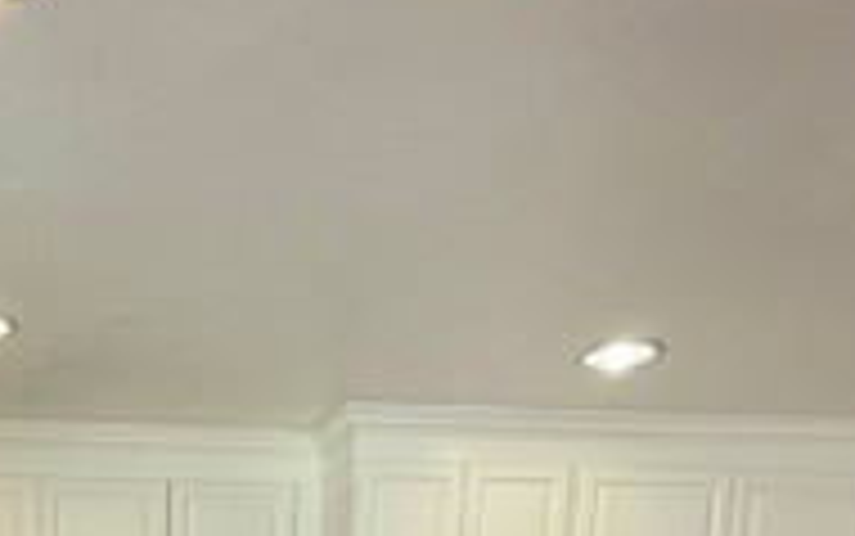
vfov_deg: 20.2
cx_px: 58
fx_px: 1166
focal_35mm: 50
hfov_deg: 37.2
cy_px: 910
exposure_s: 1/120
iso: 100
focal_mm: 2.22
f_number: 2.2
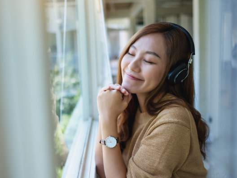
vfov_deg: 36.8
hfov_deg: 47.8
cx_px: 105
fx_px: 267
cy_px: 89
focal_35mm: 39
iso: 200
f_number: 1.4
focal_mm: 23
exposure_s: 1/1250
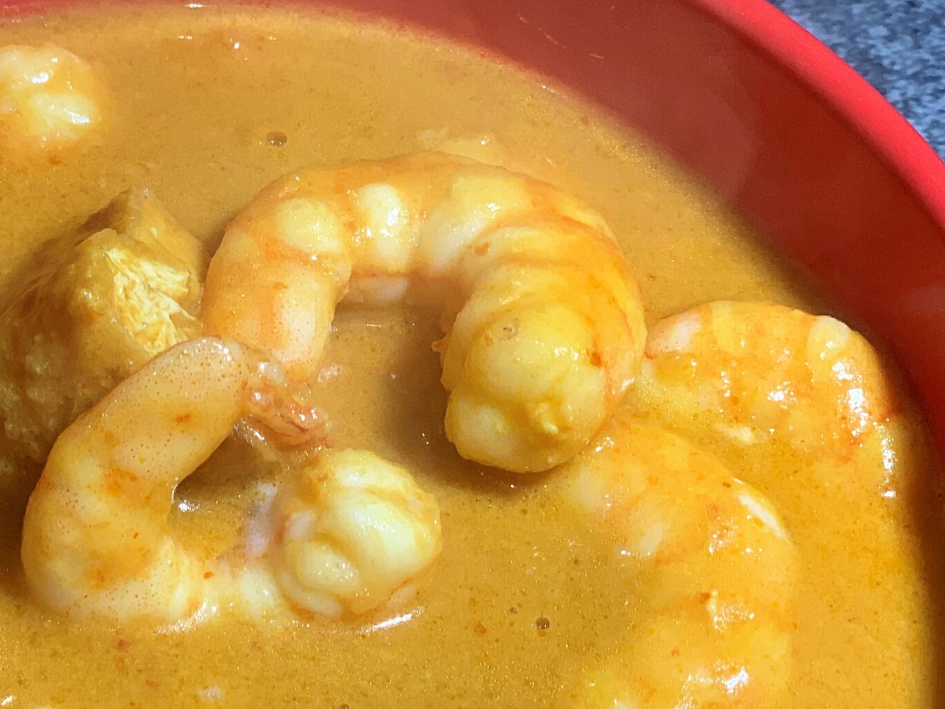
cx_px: 183
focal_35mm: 97
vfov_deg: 15.2
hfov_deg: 20.0
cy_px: 548
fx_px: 2648
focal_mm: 6
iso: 64
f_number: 2.4
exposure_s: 1/100
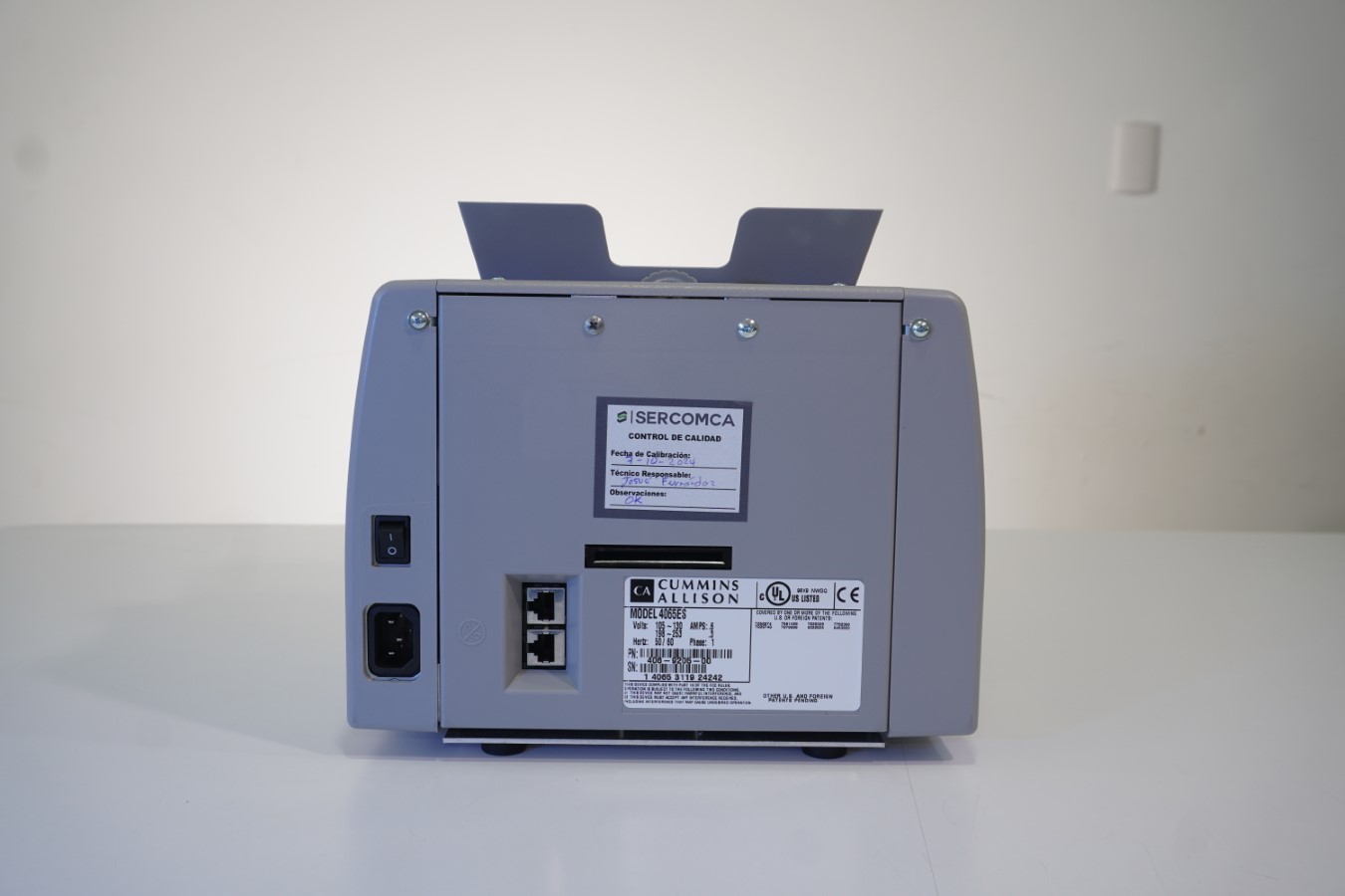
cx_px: 672
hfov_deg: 59.5
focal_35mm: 32
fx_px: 1177
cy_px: 448
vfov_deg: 41.7
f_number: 6.3
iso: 100
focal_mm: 21
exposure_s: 1/3
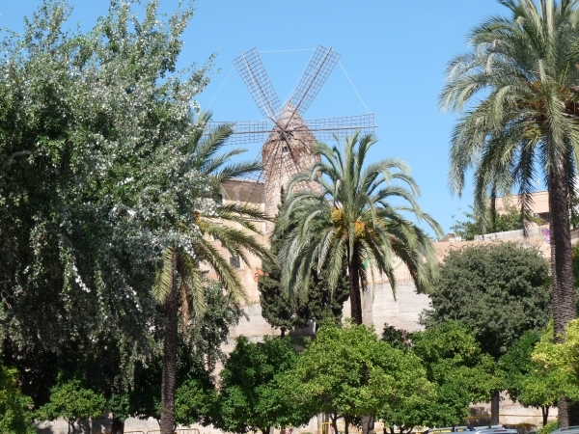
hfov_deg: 18.0
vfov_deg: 13.6
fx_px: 1823
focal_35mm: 109
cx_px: 290
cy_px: 217
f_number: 5.6
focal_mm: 19.4
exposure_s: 1/400
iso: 100
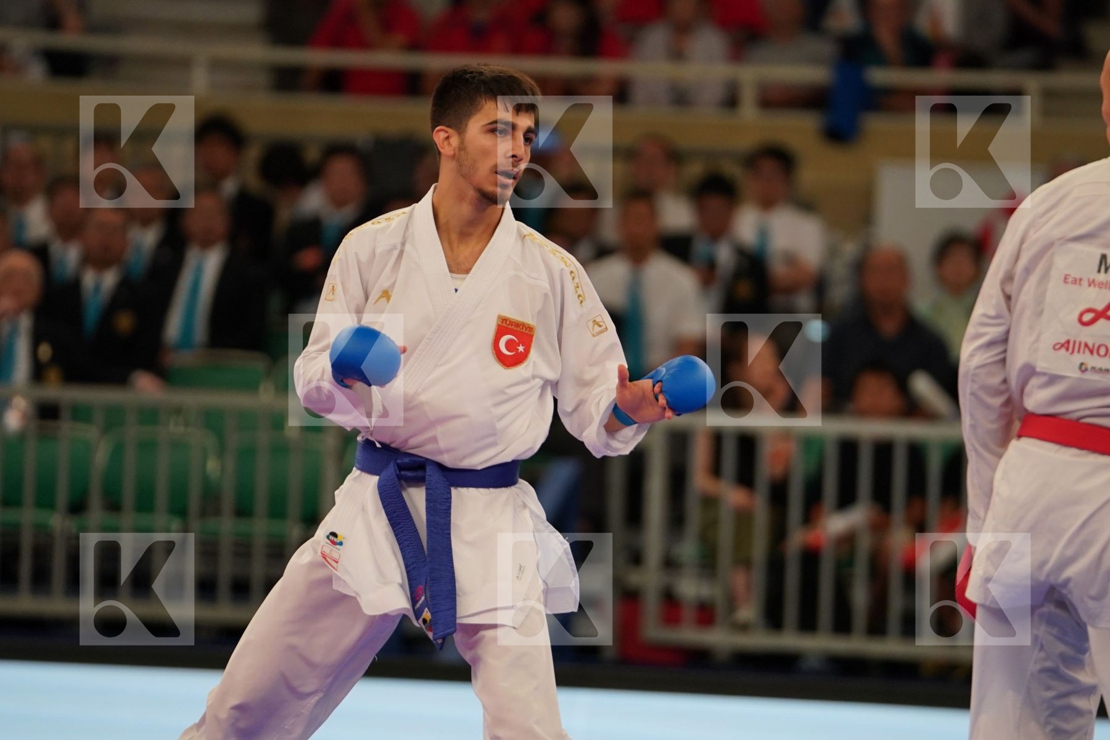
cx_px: 555
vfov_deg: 4.6
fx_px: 9249
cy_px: 370
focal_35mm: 300
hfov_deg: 6.9
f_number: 2.8
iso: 1600
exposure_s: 1/1000
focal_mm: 200
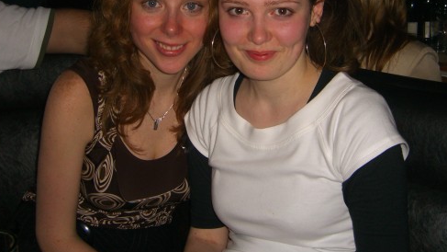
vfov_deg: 23.3
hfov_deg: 40.6
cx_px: 232
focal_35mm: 51
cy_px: 68
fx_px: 605
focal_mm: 7.9
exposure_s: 1/60
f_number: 2.8
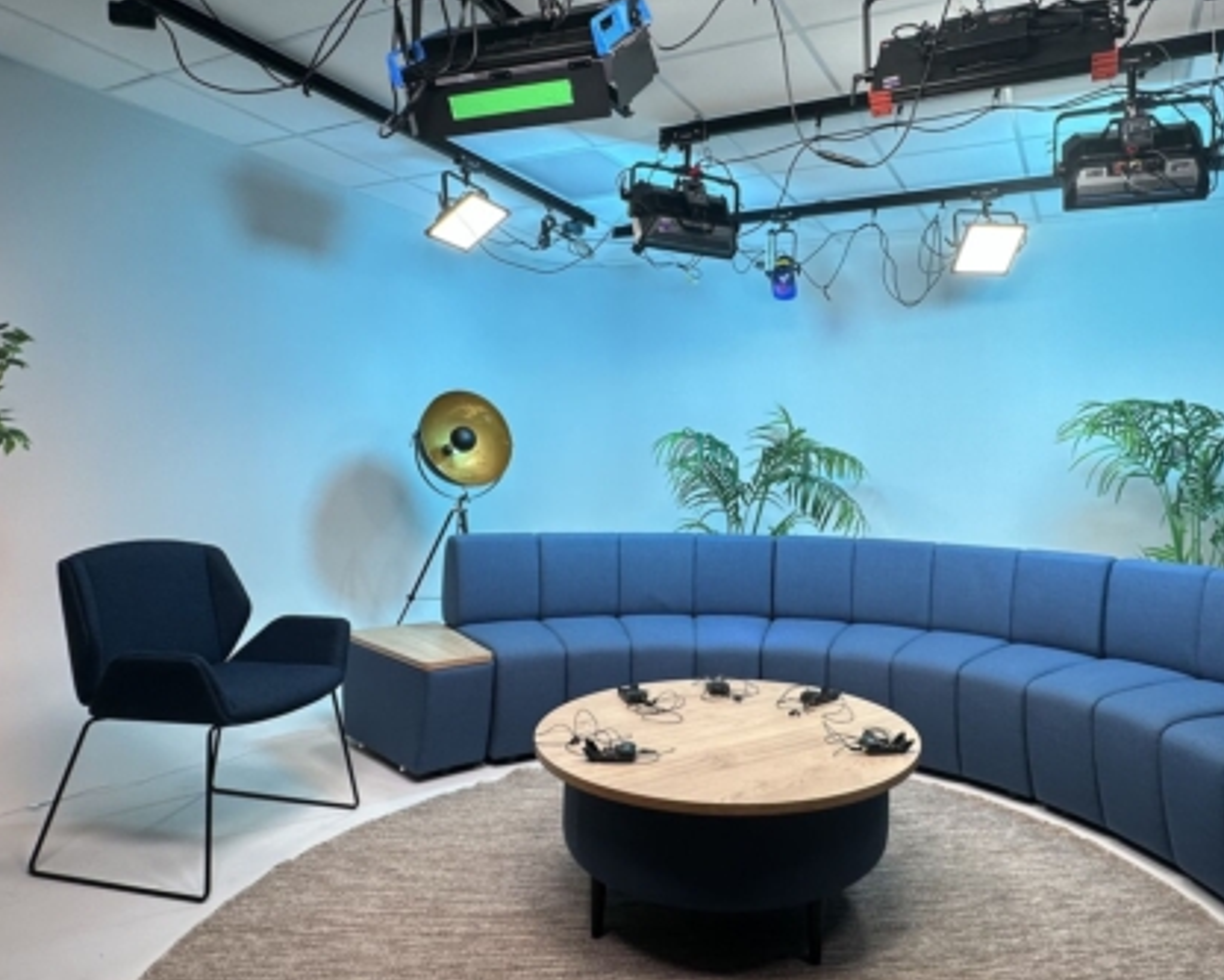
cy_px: 425
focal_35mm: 23
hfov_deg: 71.8
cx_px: 739
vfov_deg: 60.7
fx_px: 833
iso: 50
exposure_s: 1/99
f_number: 2.2
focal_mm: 2.22
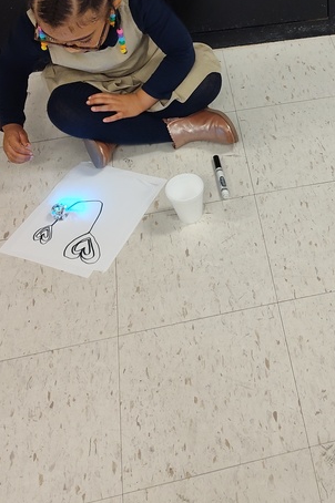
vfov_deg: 36.5
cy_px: 161
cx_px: 354
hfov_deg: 23.7
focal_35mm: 54
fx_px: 755
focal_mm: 5.56
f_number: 1.8
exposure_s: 1/120
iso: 969
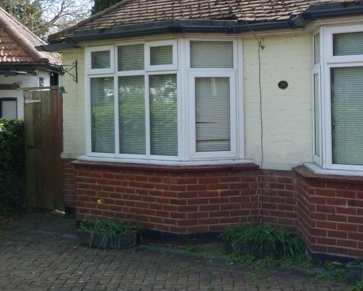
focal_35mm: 57
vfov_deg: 26.5
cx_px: 378
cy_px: 94
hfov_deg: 30.3
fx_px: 612
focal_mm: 4.5
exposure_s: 1/320
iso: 80
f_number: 2.8
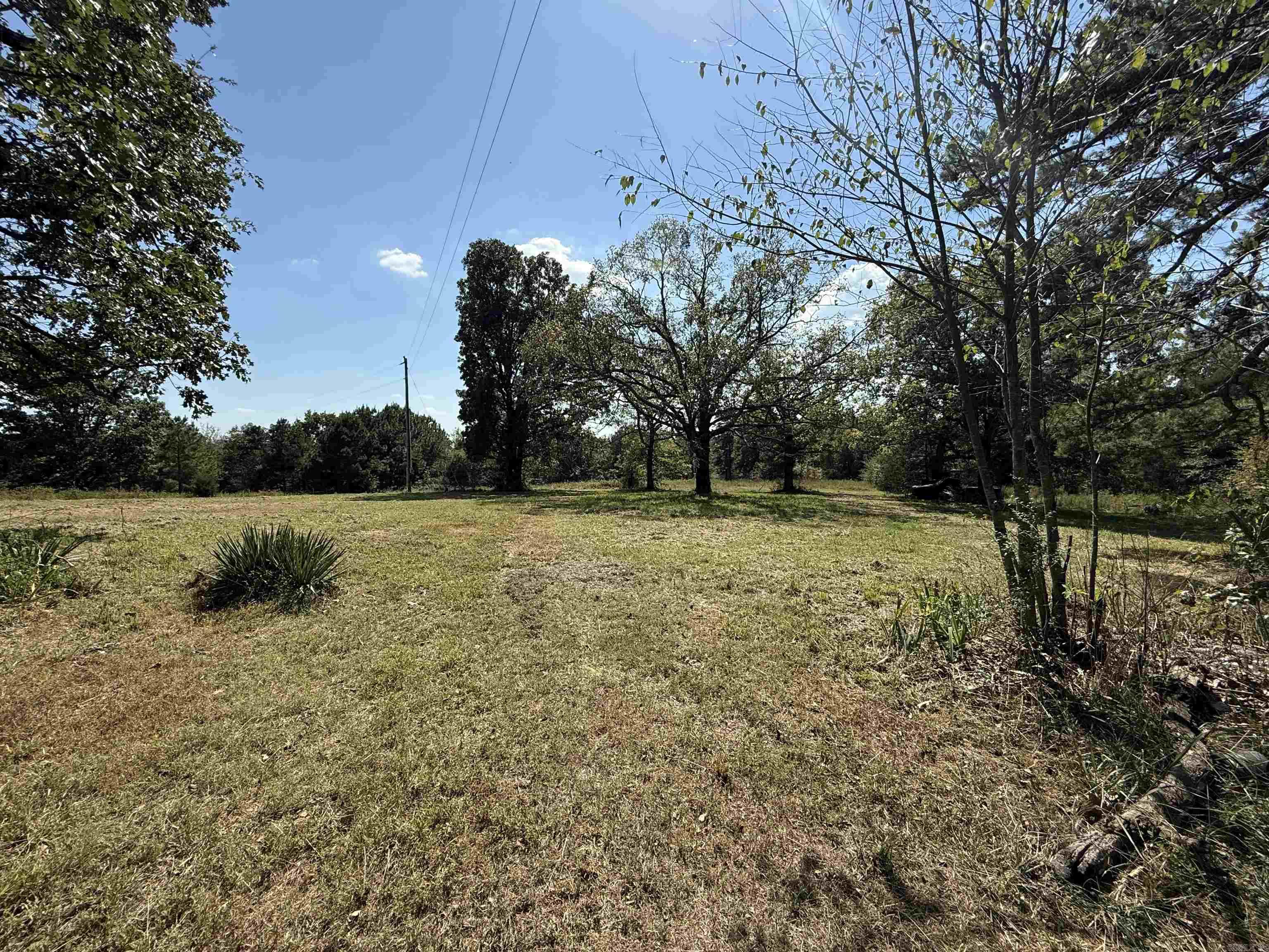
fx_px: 513
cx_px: 634
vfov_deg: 85.7
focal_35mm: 14
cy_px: 476
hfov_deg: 102.1
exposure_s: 1/2841
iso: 64
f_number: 2.2
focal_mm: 2.22
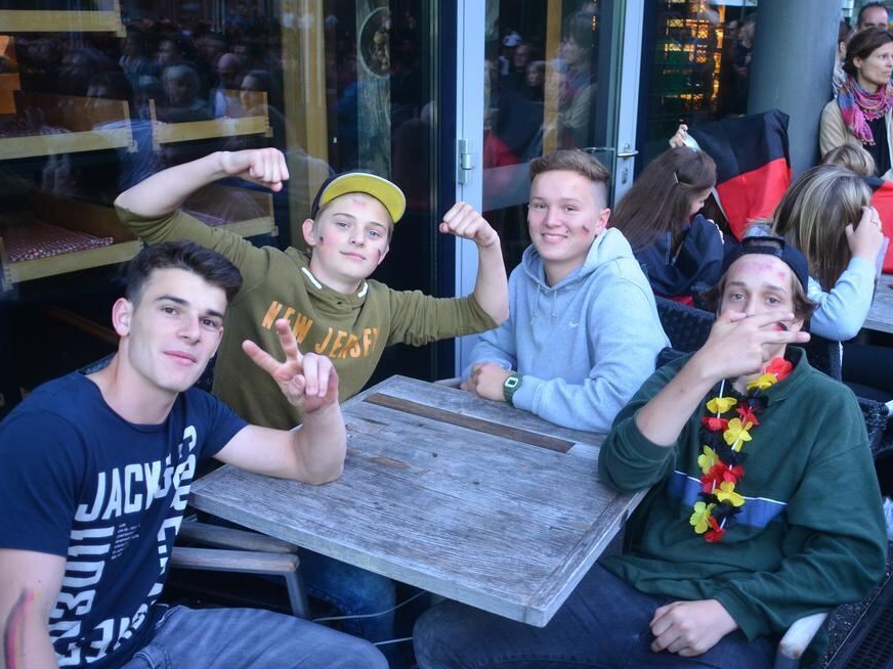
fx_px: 851
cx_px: 505
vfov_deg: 42.9
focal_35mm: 33
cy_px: 338
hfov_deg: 55.2
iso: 800
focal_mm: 20
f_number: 2.8
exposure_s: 1/60
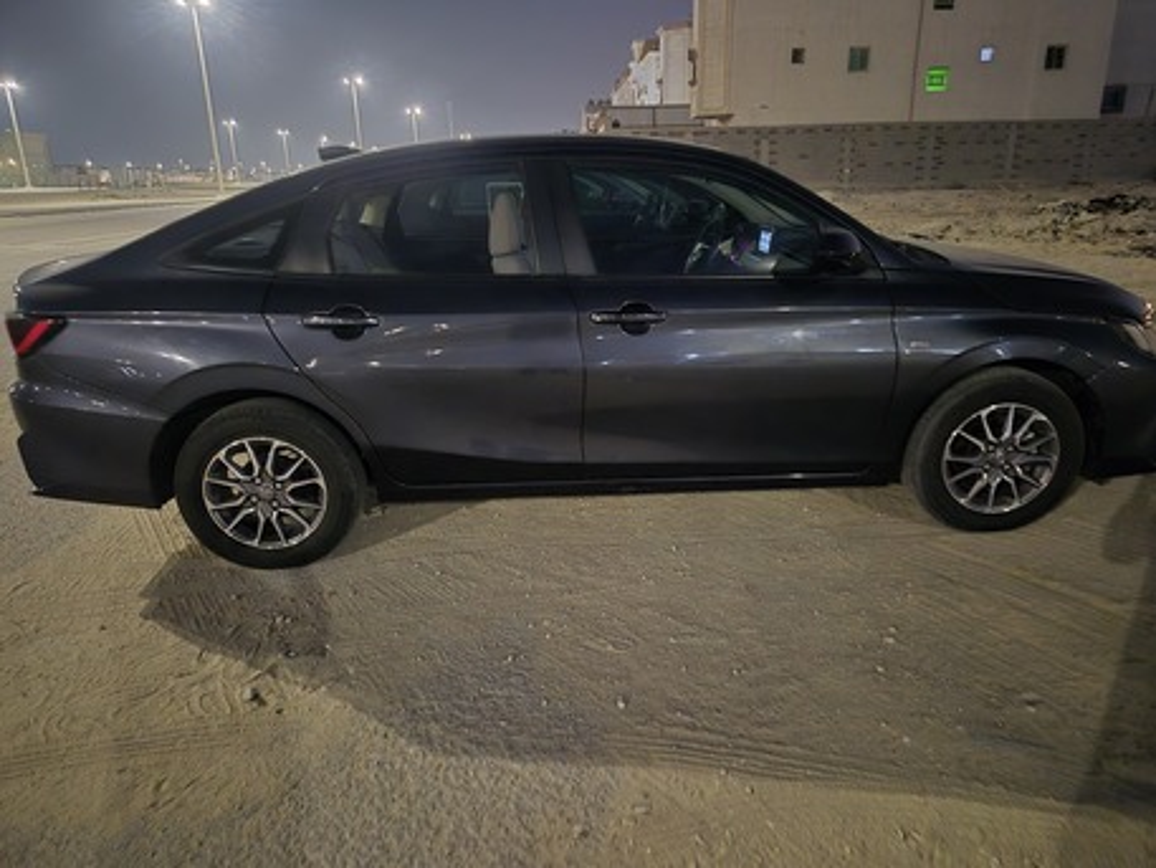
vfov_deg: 58.9
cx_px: 578
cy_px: 434
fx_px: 768
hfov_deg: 73.9
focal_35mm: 23
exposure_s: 1/14.3
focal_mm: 5.4
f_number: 1.8
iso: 3200
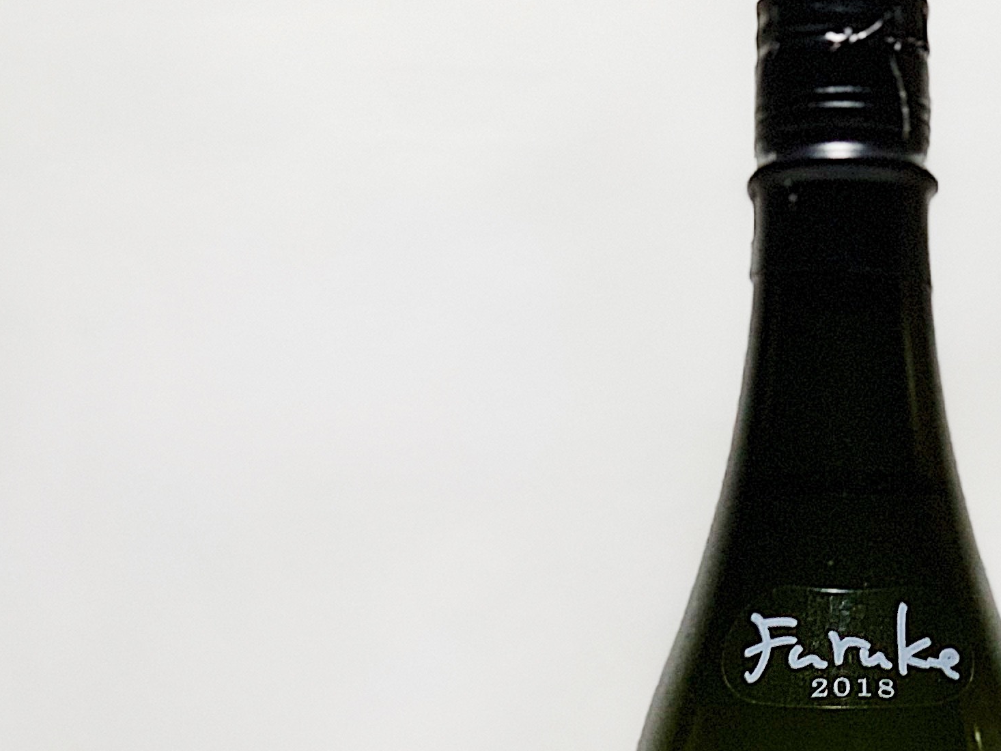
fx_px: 4136
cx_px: 849
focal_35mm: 143
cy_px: 843
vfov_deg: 10.2
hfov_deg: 13.7
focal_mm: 6
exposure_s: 1/48
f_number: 2.4
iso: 100
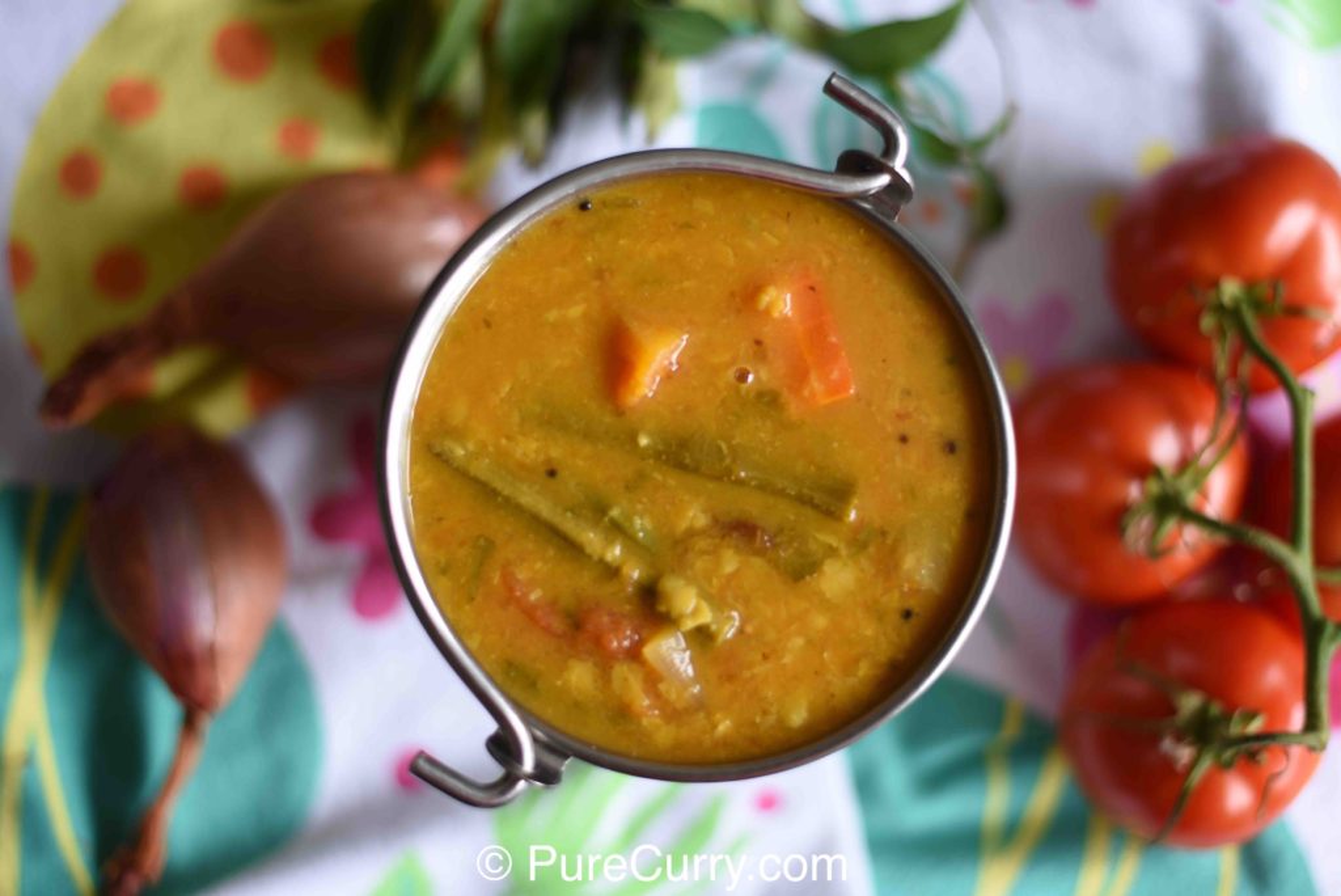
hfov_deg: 39.6
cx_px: 670
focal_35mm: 50
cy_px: 448
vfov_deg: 27.0
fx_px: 1863
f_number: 1.8
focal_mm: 50
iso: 100
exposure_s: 1/40
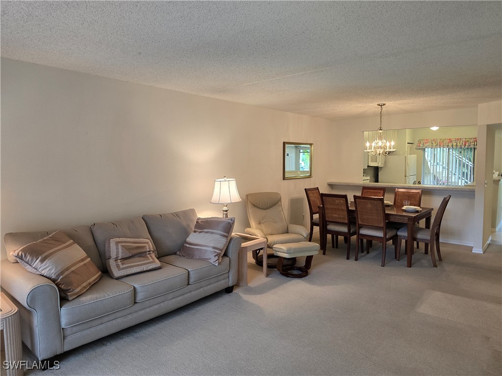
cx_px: 251
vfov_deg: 58.9
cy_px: 188
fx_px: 334
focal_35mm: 23
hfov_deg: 73.9
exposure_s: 1/120
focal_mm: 6.3
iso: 250
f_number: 1.7
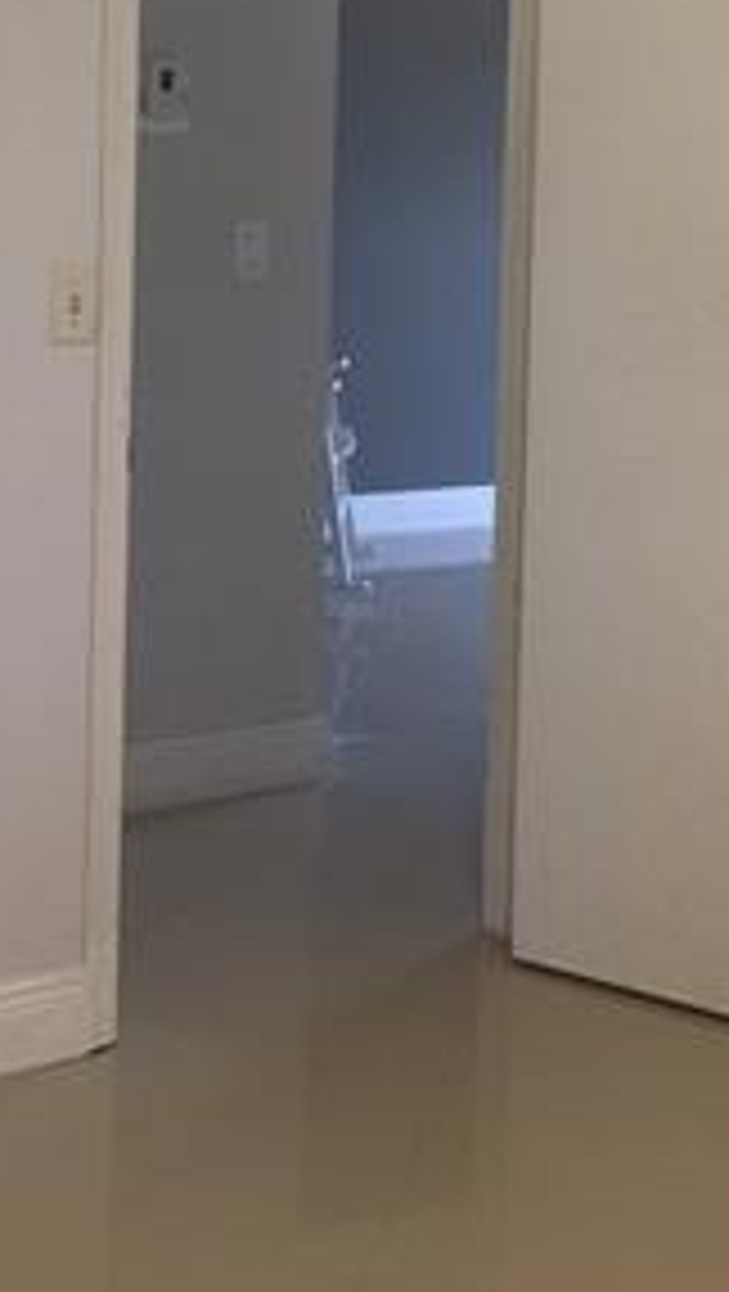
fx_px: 2262
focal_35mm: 66
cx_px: 446
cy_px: 239
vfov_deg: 31.0
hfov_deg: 18.3
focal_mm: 4.15
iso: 50
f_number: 2.2
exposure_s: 1/15
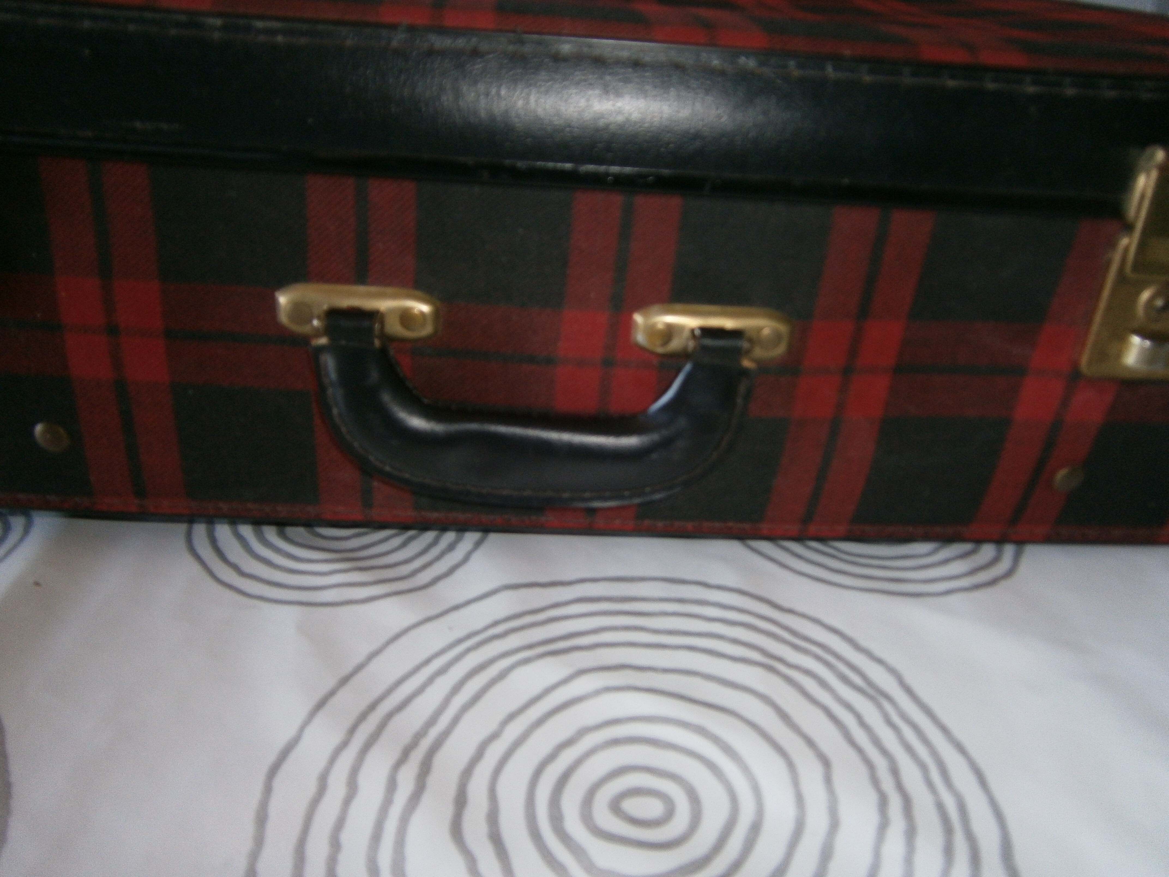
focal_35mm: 26
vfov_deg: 53.1
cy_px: 438
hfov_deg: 67.3
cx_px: 584
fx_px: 878
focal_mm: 4.7
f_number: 2.8
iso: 125
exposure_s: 1/30
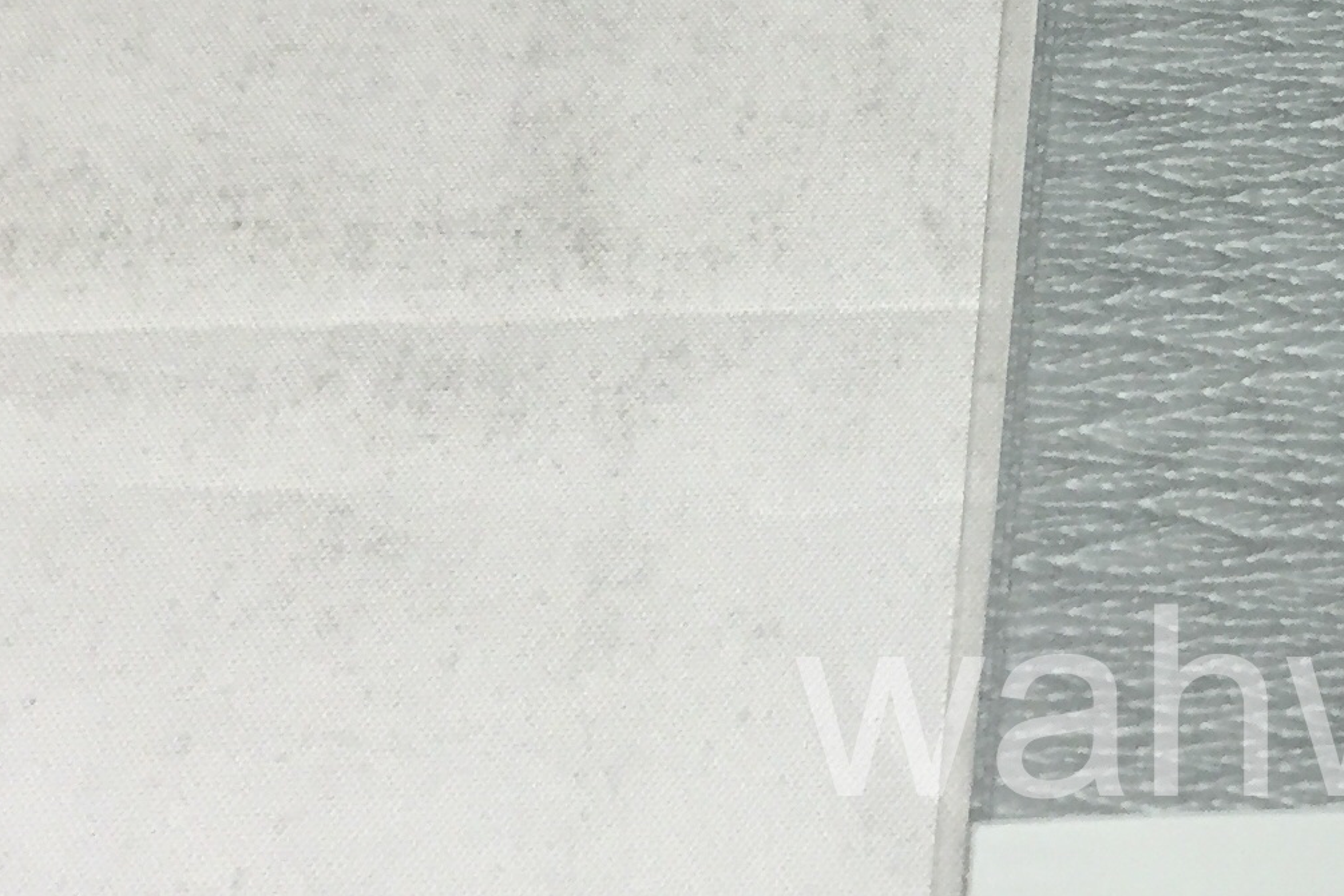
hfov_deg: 19.0
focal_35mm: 98
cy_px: 11
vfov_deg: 13.8
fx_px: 3658
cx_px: 1848
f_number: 2.2
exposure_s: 1/33
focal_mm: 4.15
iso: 64
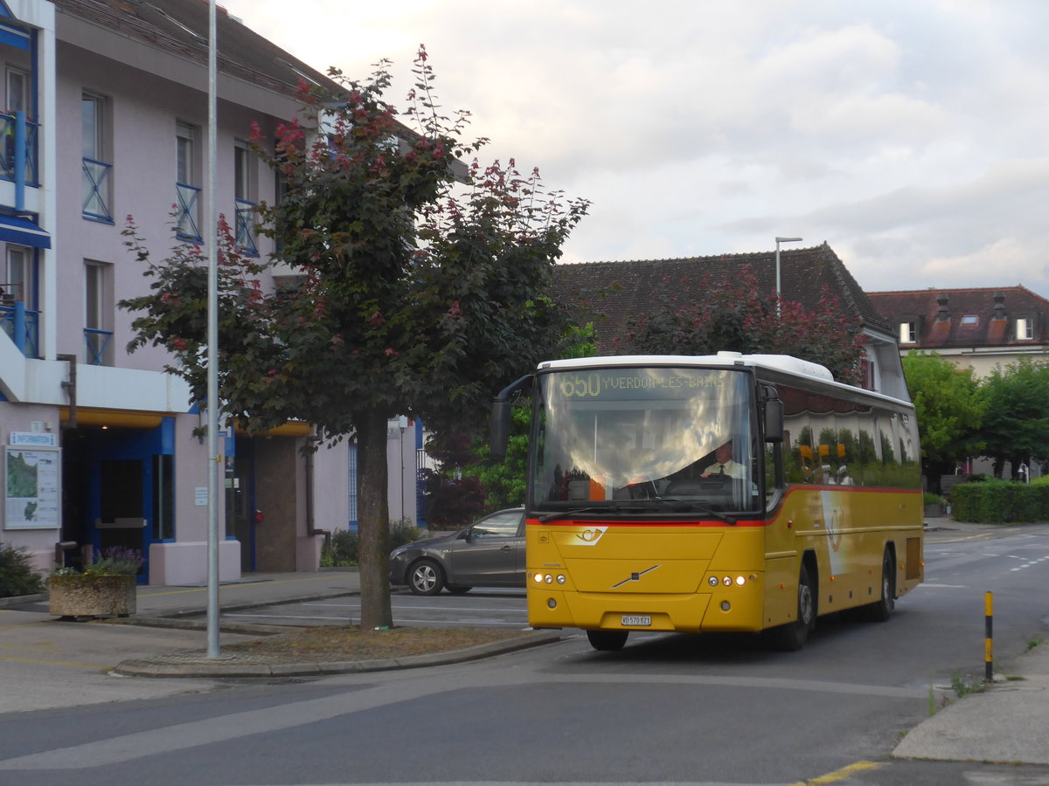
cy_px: 393
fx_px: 2606
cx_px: 524
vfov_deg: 17.2
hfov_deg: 22.8
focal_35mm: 86
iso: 250
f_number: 4.5
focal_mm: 17
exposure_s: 1/160
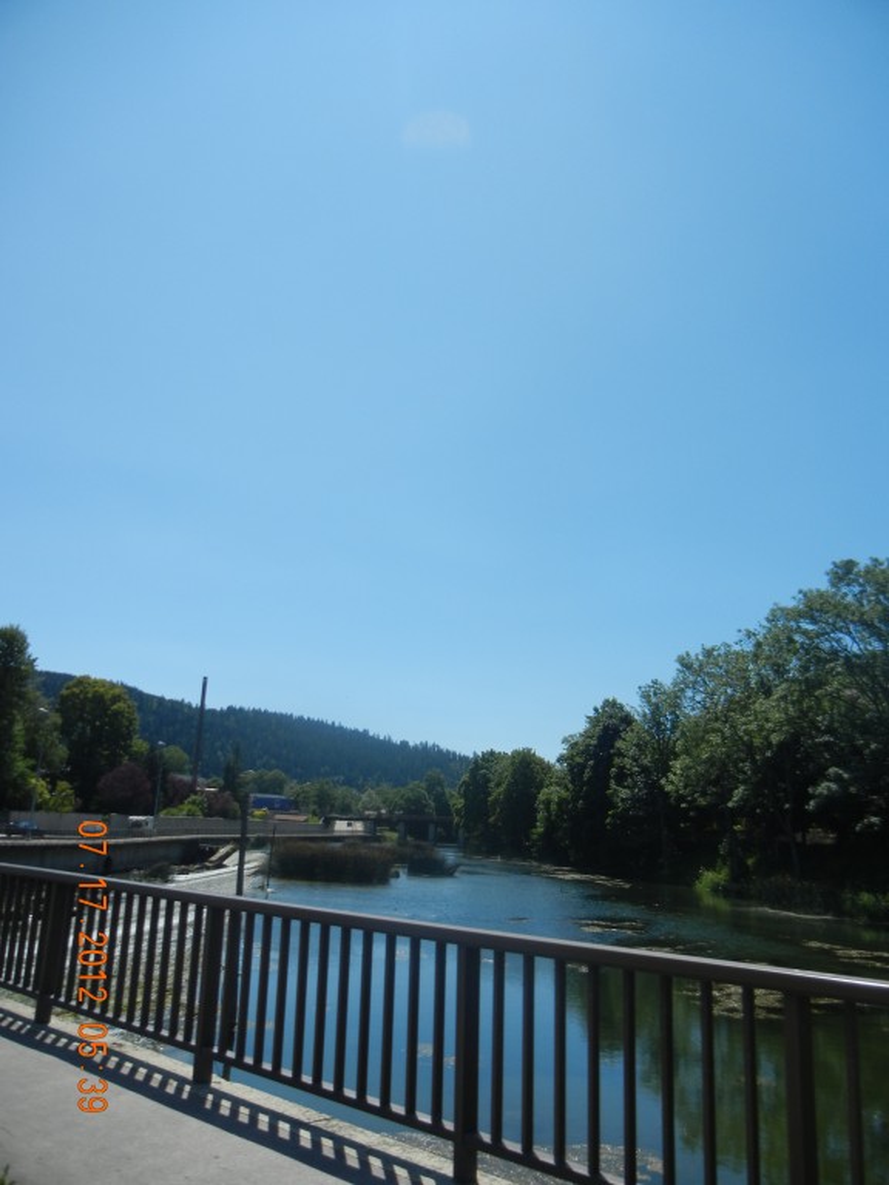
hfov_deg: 46.8
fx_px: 1027
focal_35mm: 30
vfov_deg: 60.0
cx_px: 444
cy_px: 592
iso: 160
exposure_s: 1/536
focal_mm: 5.4
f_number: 7
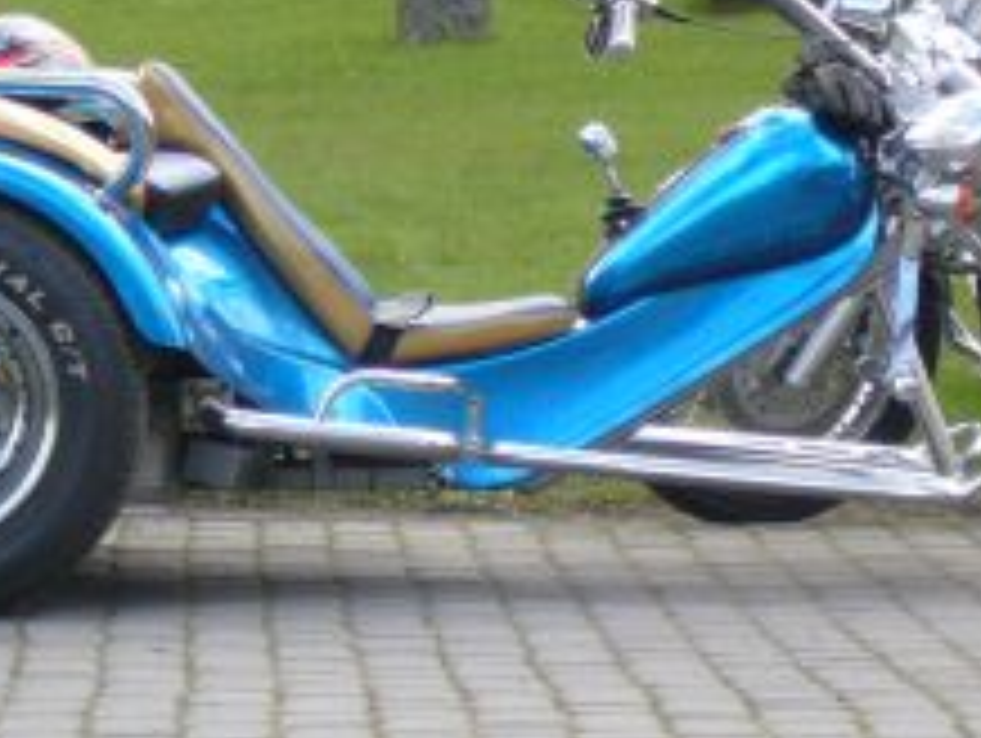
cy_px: 184
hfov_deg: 6.4
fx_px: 8738
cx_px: 297
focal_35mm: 308
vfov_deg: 4.8
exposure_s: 1/100
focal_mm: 17.4
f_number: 4.9
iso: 100
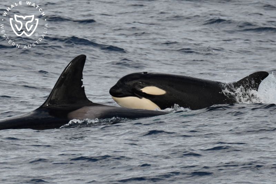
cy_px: 92
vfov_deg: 1.9
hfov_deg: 2.9
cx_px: 138
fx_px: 5519
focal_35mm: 720
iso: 400
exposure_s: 1/2000
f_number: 7.1
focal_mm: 480
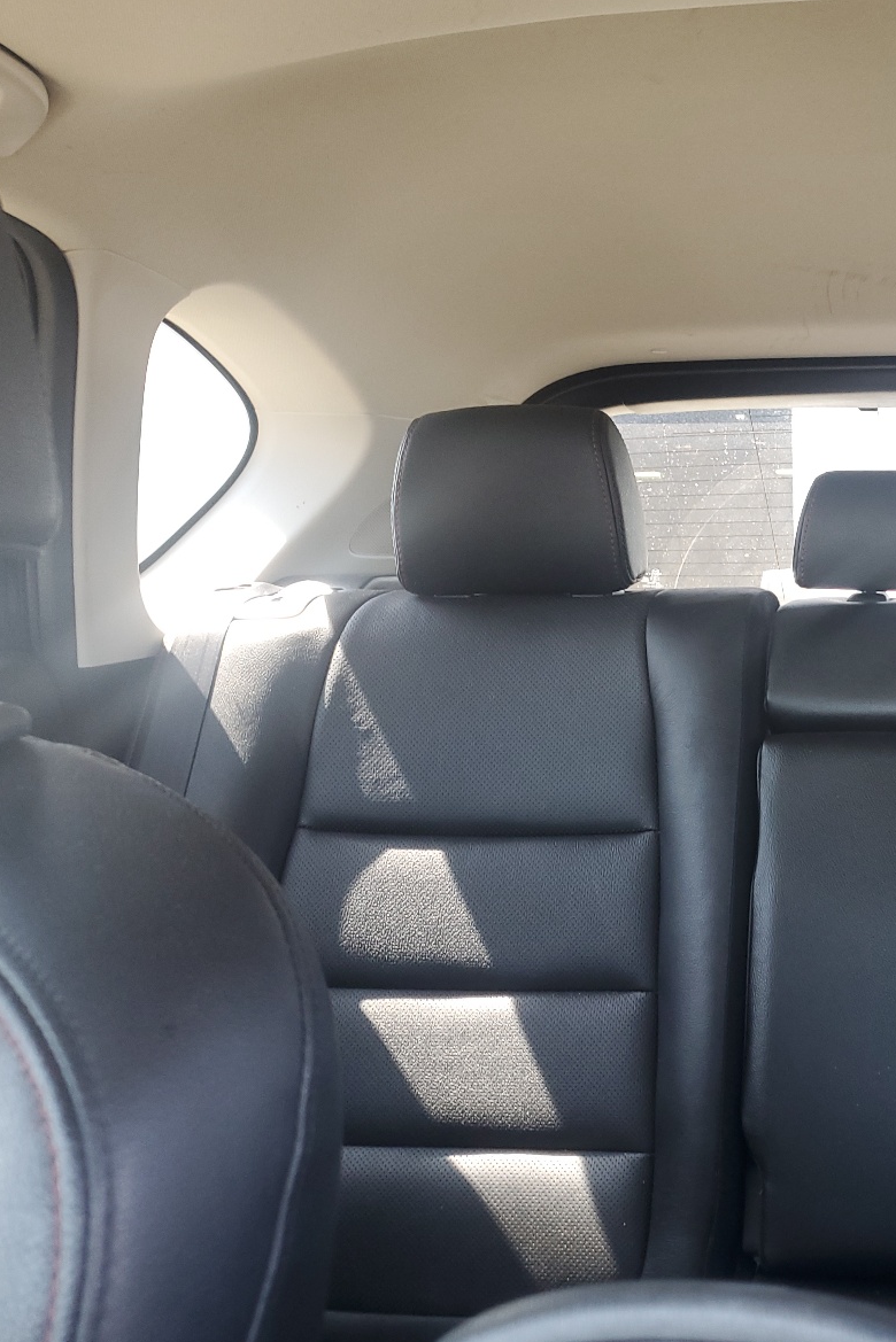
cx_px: 857
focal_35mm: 37
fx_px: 1380
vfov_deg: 51.9
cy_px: 669
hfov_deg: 33.5
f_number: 1.5
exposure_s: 1/60.2
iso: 65
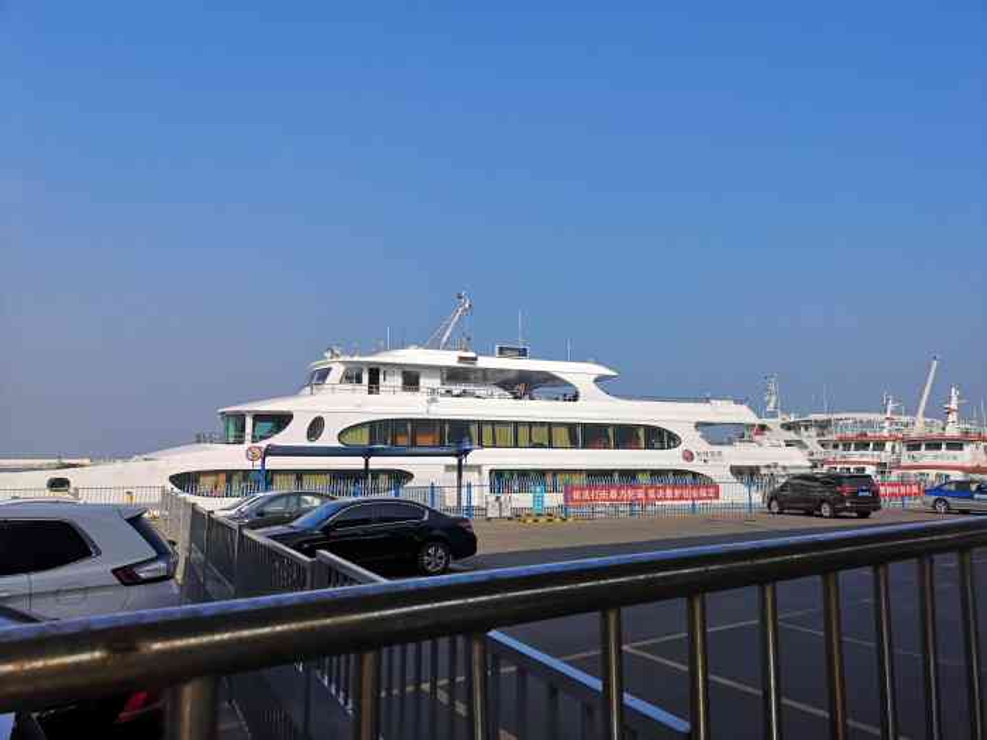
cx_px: 494
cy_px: 370
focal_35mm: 27
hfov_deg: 65.3
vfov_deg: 51.4
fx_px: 770
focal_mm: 3.95
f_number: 1.8
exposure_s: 1/3333
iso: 50
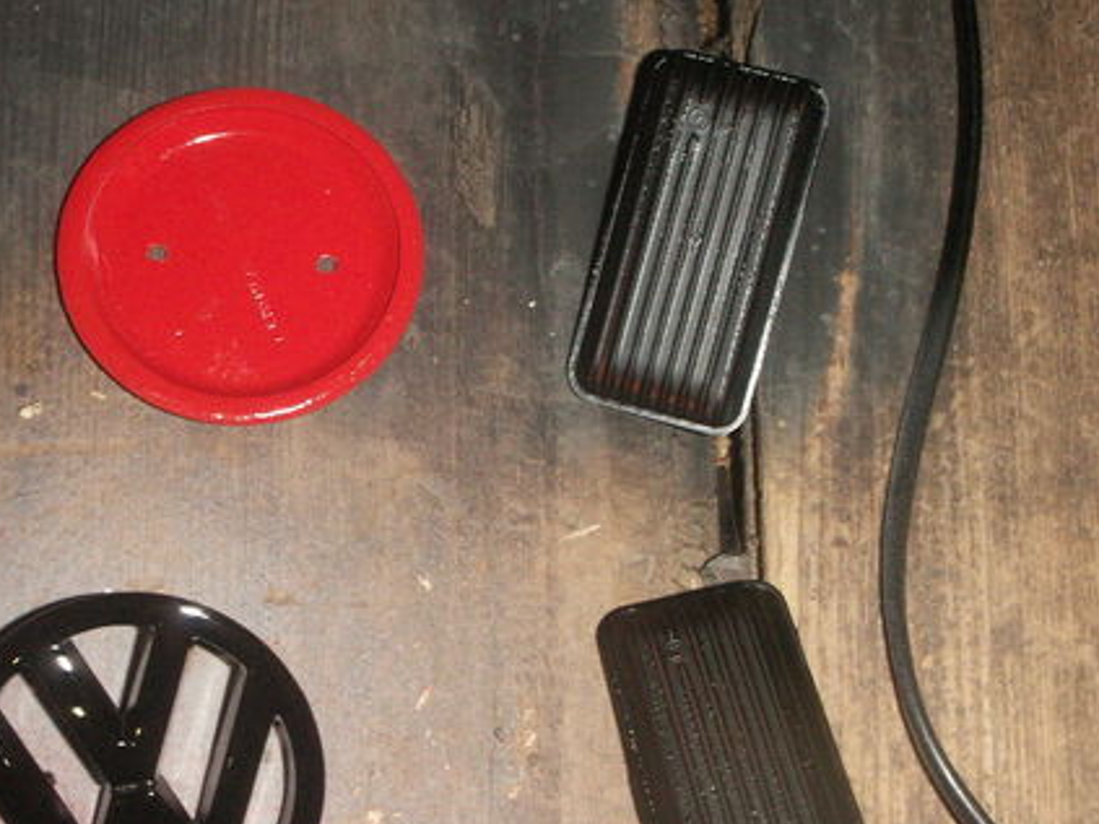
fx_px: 1777
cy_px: 457
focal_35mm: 56
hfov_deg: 34.3
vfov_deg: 26.1
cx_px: 475
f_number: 7.1
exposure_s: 1/40
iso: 160
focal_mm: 7.7
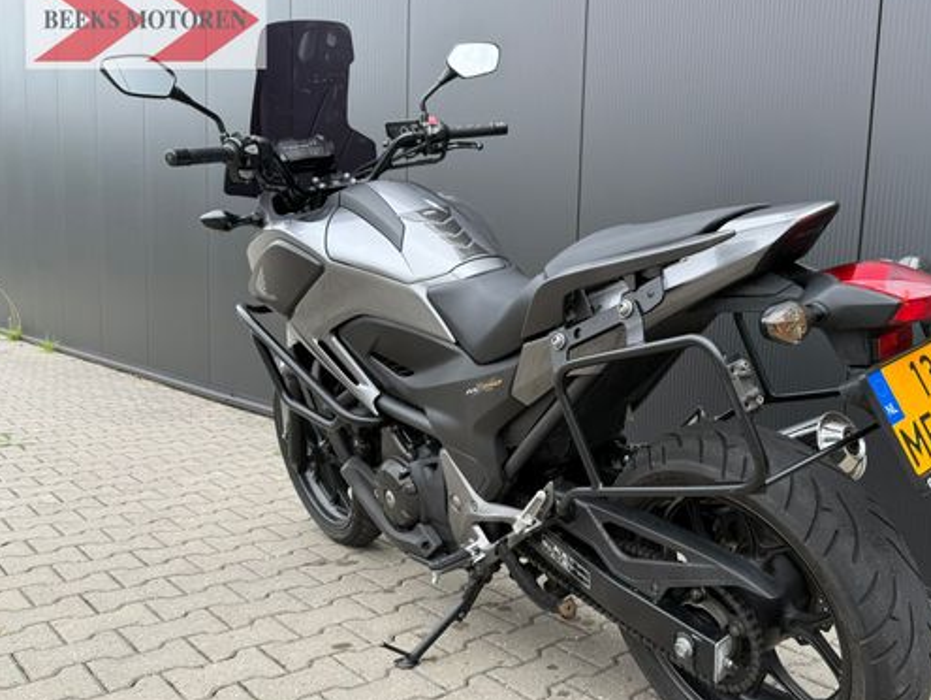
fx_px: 834
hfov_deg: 57.4
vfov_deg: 45.4
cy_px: 395
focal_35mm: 31
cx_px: 594
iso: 80
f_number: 1.78
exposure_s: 1/898
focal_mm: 6.76
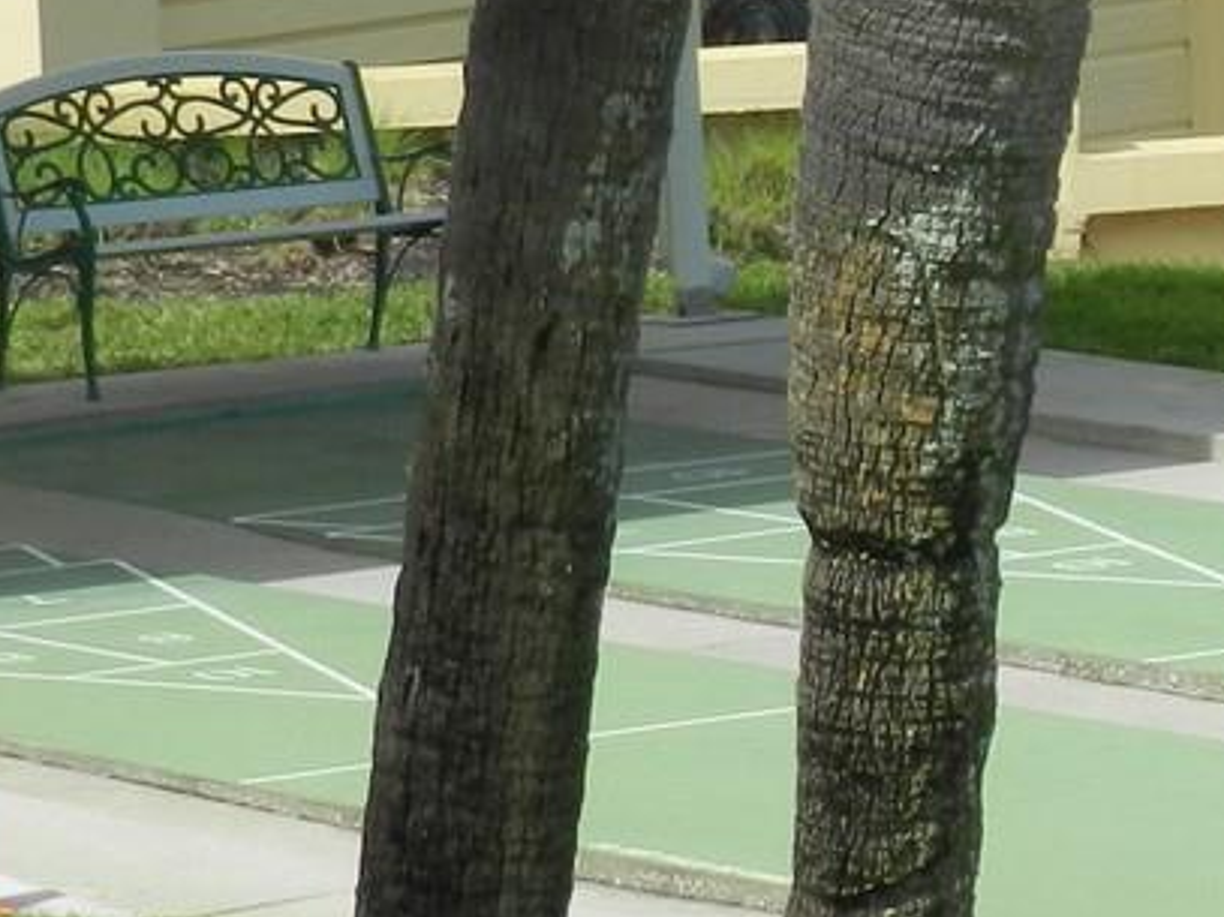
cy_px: 803
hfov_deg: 5.0
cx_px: 1991
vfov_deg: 3.8
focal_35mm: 393
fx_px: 13892
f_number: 4.6
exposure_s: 1/800
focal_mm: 17.7
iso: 160
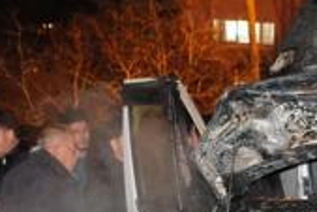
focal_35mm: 127
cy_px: 250
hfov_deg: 15.2
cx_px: 432
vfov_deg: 10.6
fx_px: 1119
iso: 6400
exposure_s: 1/60
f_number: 2
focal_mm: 23
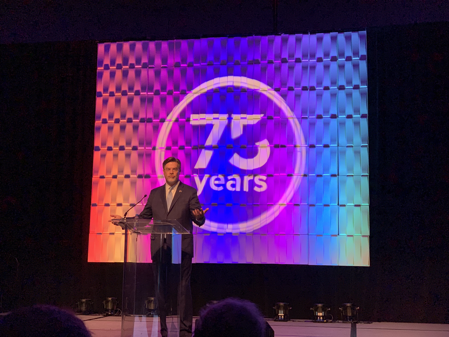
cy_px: 168
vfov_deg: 28.0
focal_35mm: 52
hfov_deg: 36.8
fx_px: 674
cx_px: 224
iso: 125
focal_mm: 6
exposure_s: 1/103
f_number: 2.4
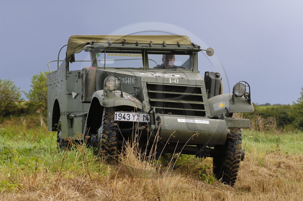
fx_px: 882
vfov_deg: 13.0
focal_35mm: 105
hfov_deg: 19.5
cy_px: 100
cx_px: 152
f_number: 5
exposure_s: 1/160
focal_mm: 70
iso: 100
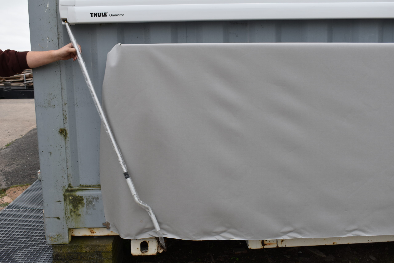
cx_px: 197
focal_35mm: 39
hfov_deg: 49.6
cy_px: 132
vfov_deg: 34.2
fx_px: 427
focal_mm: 26
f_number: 6.3
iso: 200
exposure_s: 1/200
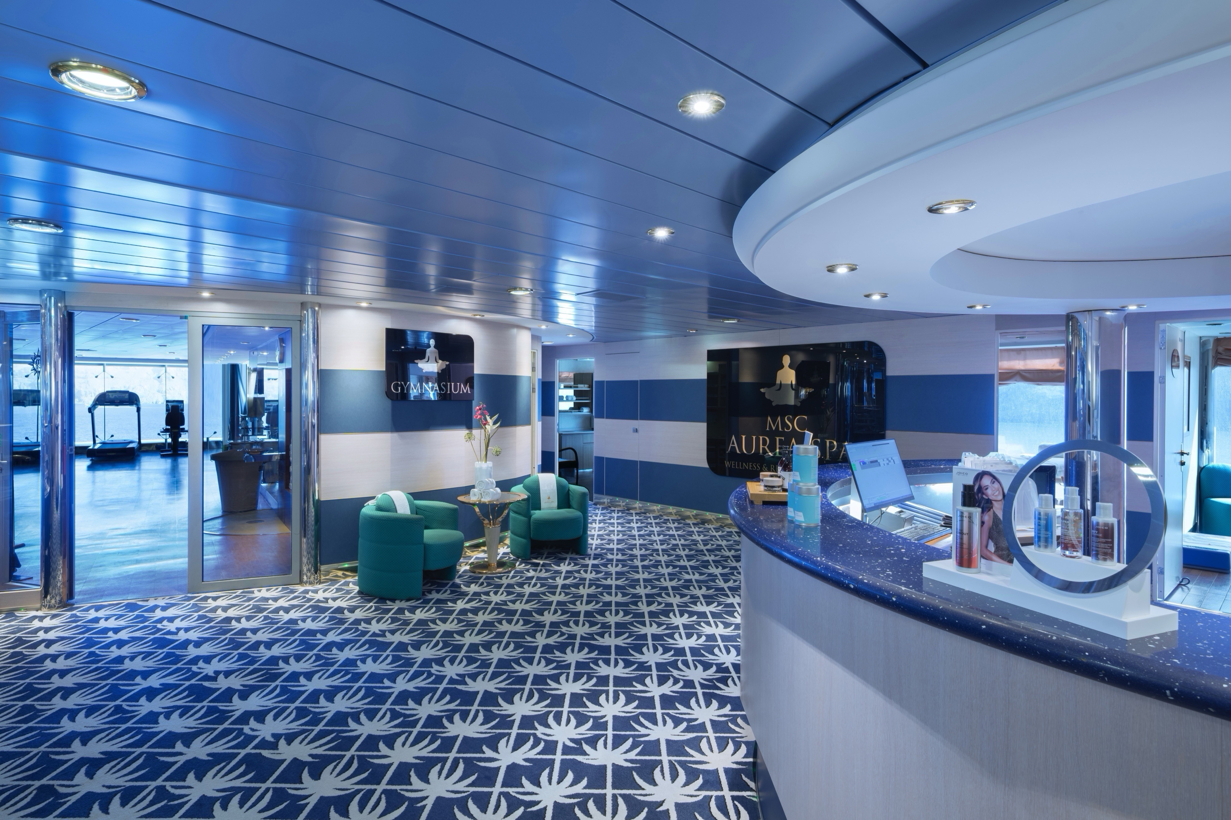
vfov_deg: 61.9
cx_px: 616
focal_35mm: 20
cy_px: 410
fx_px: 684
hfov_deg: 84.0
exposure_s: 2
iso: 200
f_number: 11
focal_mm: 20
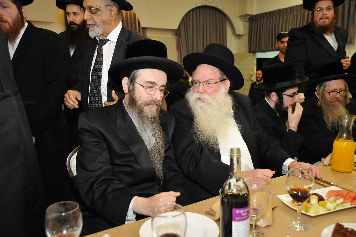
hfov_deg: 55.8
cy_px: 118
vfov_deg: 38.8
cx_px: 178
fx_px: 336
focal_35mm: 34
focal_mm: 34
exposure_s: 1/100
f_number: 4
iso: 2000
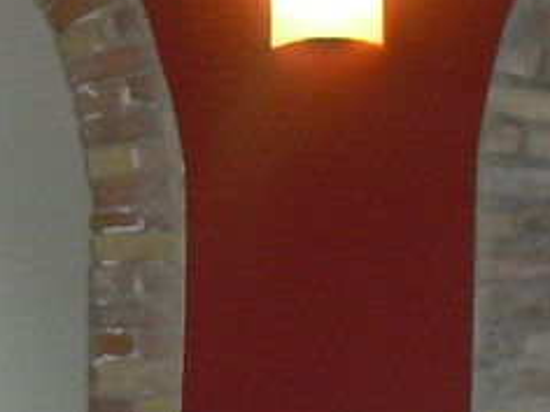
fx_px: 2908
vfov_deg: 7.9
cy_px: 694
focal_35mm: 183
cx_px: -210
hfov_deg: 10.5
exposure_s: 1/60
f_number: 3.1
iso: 400
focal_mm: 6.3
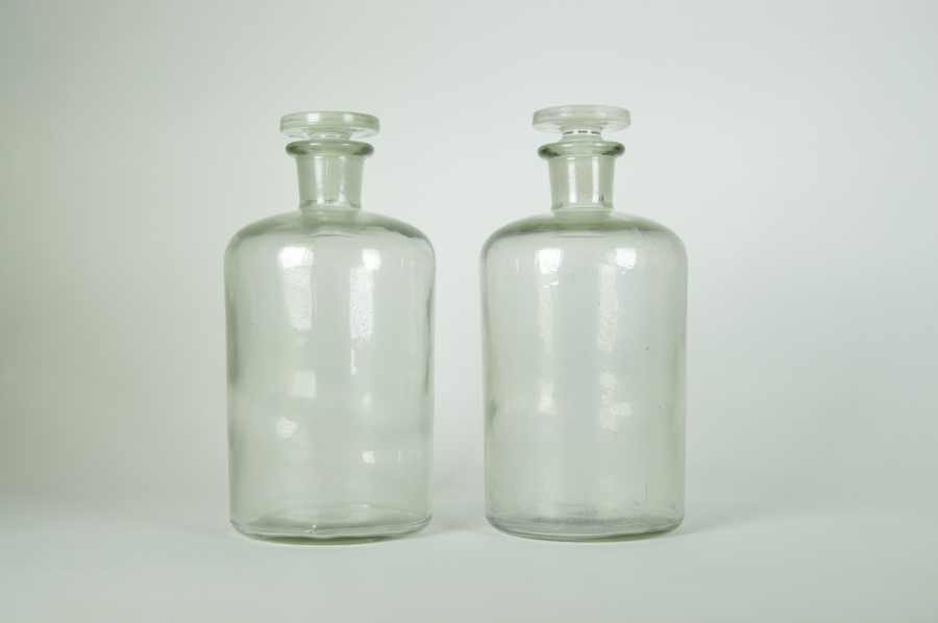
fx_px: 1327
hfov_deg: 38.9
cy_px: 312
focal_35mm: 51
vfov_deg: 26.4
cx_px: 469
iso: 100
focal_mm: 34
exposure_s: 1/160
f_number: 6.3
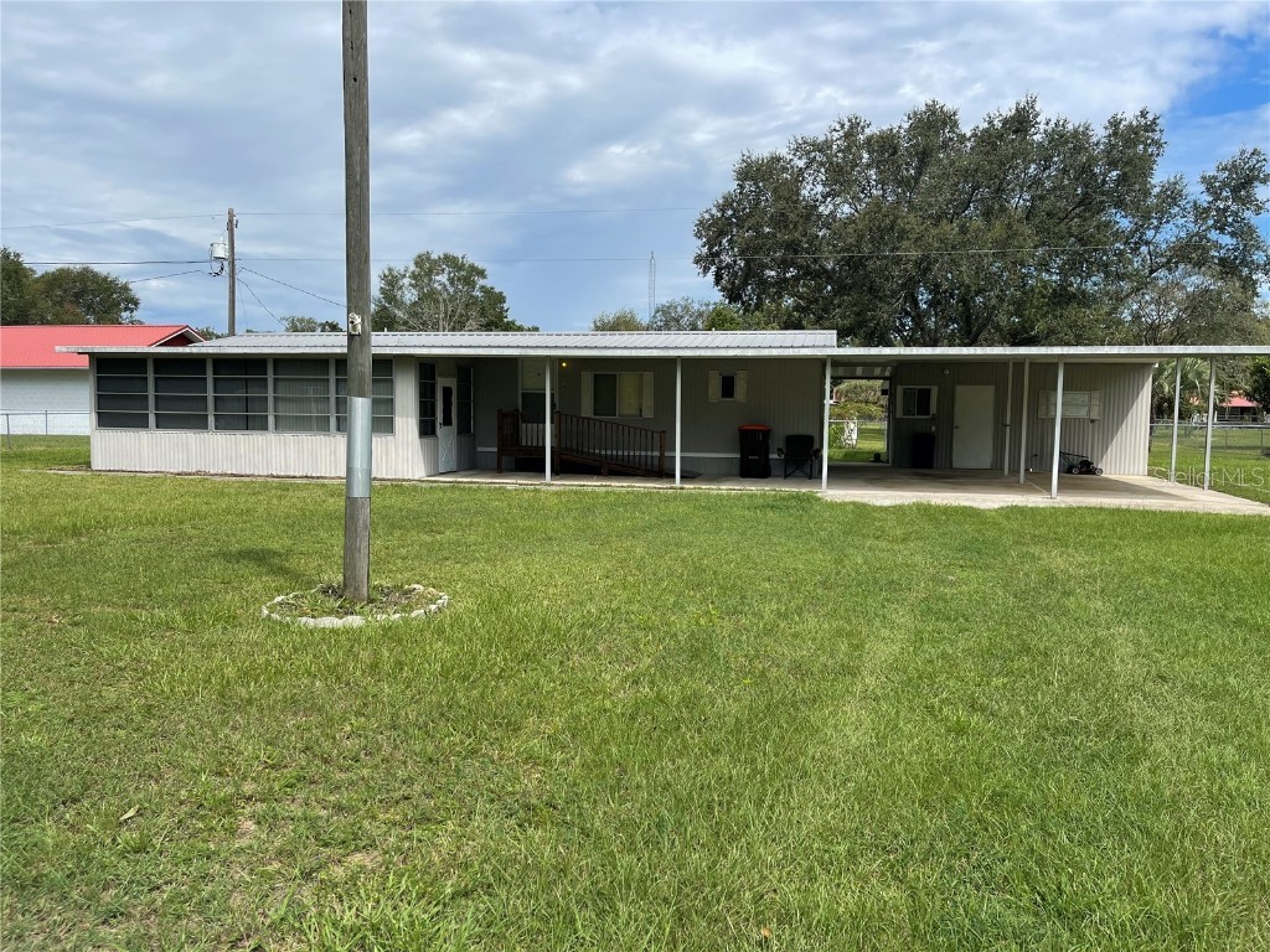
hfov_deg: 67.3
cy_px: 476
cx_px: 635
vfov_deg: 53.1
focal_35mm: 26
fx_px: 954
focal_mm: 5.1
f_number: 1.6
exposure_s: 1/3922
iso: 32
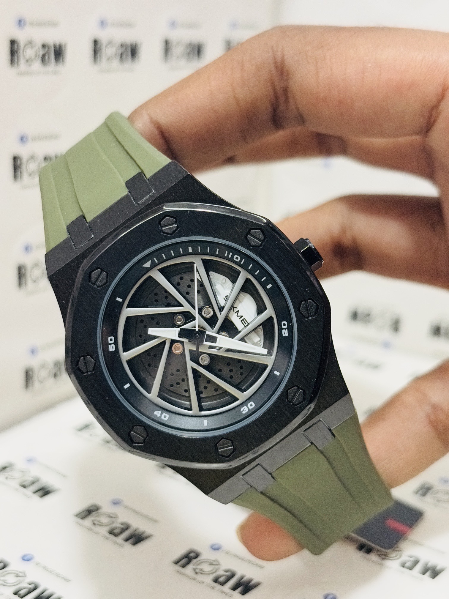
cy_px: 300
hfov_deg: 28.0
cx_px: 224
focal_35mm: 52
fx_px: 899
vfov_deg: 36.8
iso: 80
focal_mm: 5.96
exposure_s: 1/50
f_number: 1.6
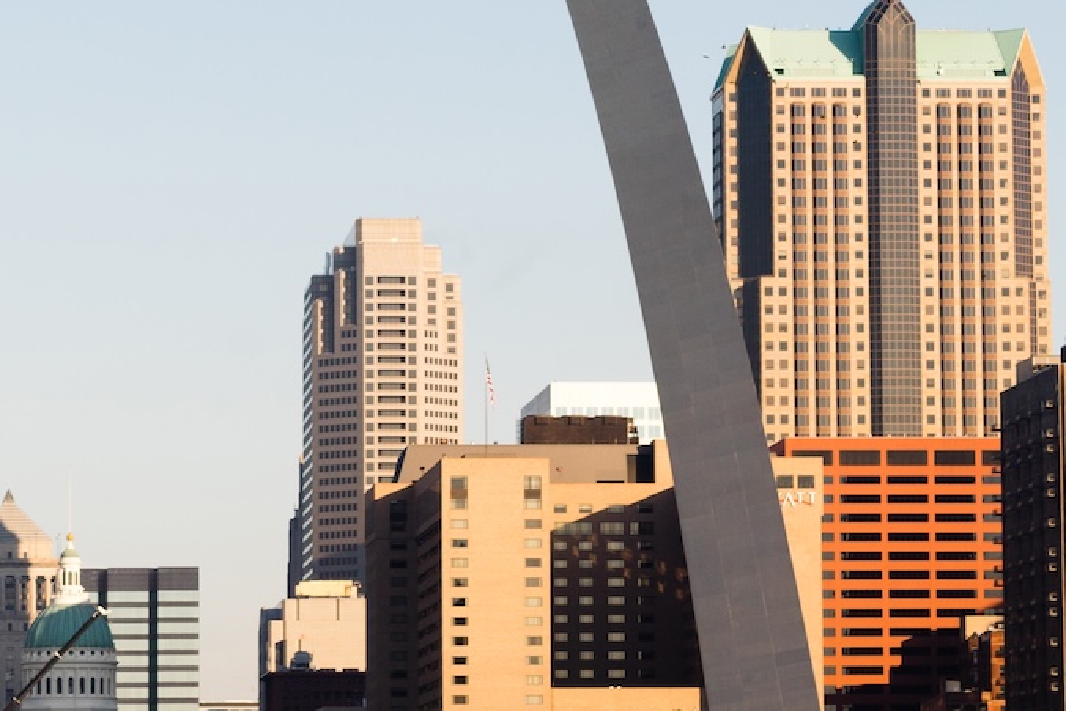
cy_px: 140
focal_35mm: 186
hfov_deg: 11.1
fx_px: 5510
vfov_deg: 7.4
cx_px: 499
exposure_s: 1/640
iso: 125
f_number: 8
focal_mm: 70
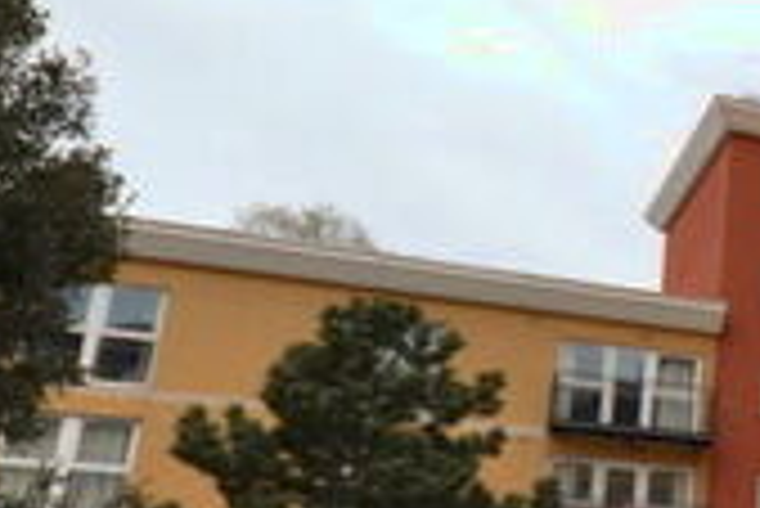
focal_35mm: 62
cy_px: 317
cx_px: 1084
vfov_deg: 21.9
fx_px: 1310
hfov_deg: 25.7
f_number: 5.6
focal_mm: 10
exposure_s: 1/200
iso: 100
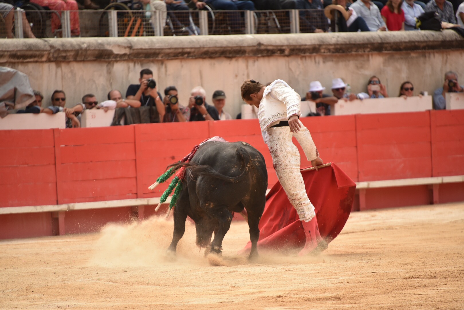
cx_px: 232
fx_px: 3866
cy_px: 155
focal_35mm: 300
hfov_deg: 6.9
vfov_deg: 4.6
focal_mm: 300
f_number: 5.6
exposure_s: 1/1600
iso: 640
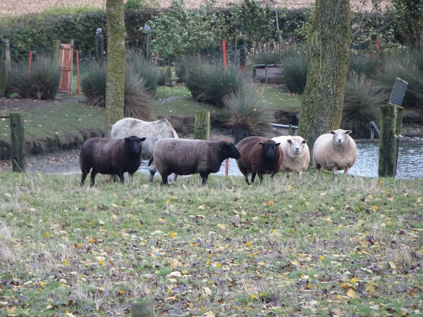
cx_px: 212
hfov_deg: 4.7
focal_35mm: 426
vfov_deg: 3.5
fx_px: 5206
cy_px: 158
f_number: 6.3
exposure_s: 1/100
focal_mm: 72.78
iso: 800
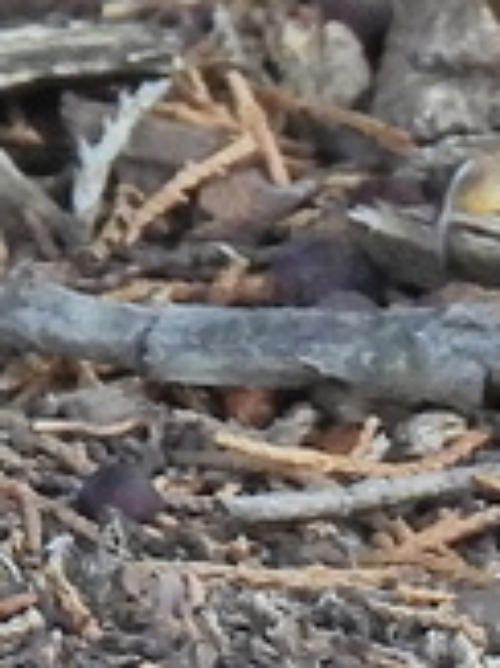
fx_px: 106063
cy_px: -348
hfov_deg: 0.3
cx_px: 898
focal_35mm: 5500
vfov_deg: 0.4
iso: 450
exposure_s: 1/250
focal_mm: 125
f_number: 5.6
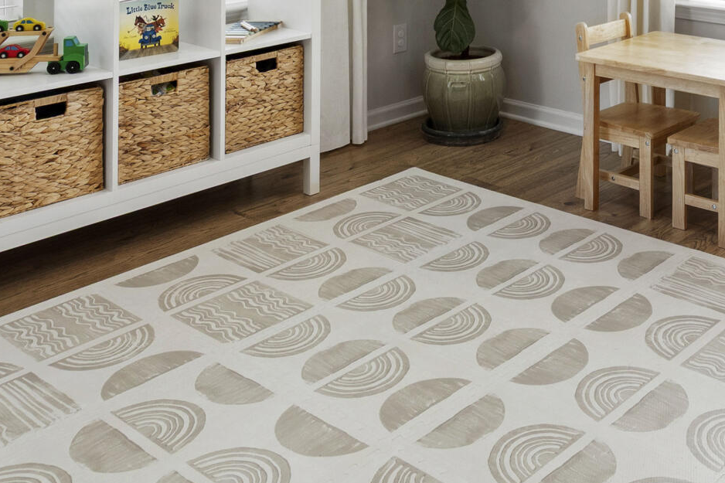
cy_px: -179
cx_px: 593
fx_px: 966
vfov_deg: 23.9
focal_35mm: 48
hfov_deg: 39.3
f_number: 8
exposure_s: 1/8
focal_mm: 10
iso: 100
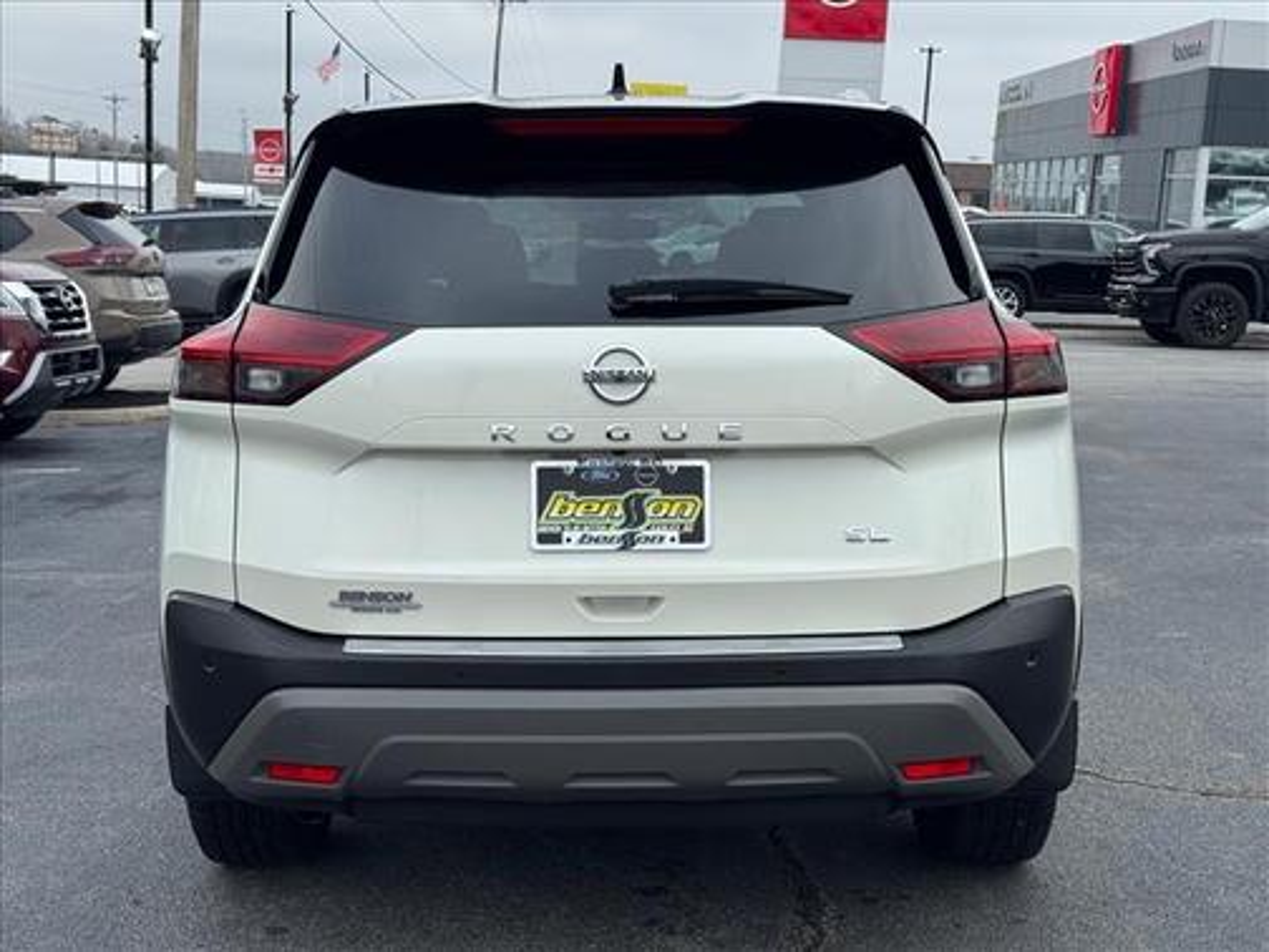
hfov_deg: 39.7
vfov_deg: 30.3
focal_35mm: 48
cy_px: 476
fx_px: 1760
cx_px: 634
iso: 64
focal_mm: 6.76
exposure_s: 1/1724
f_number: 1.78
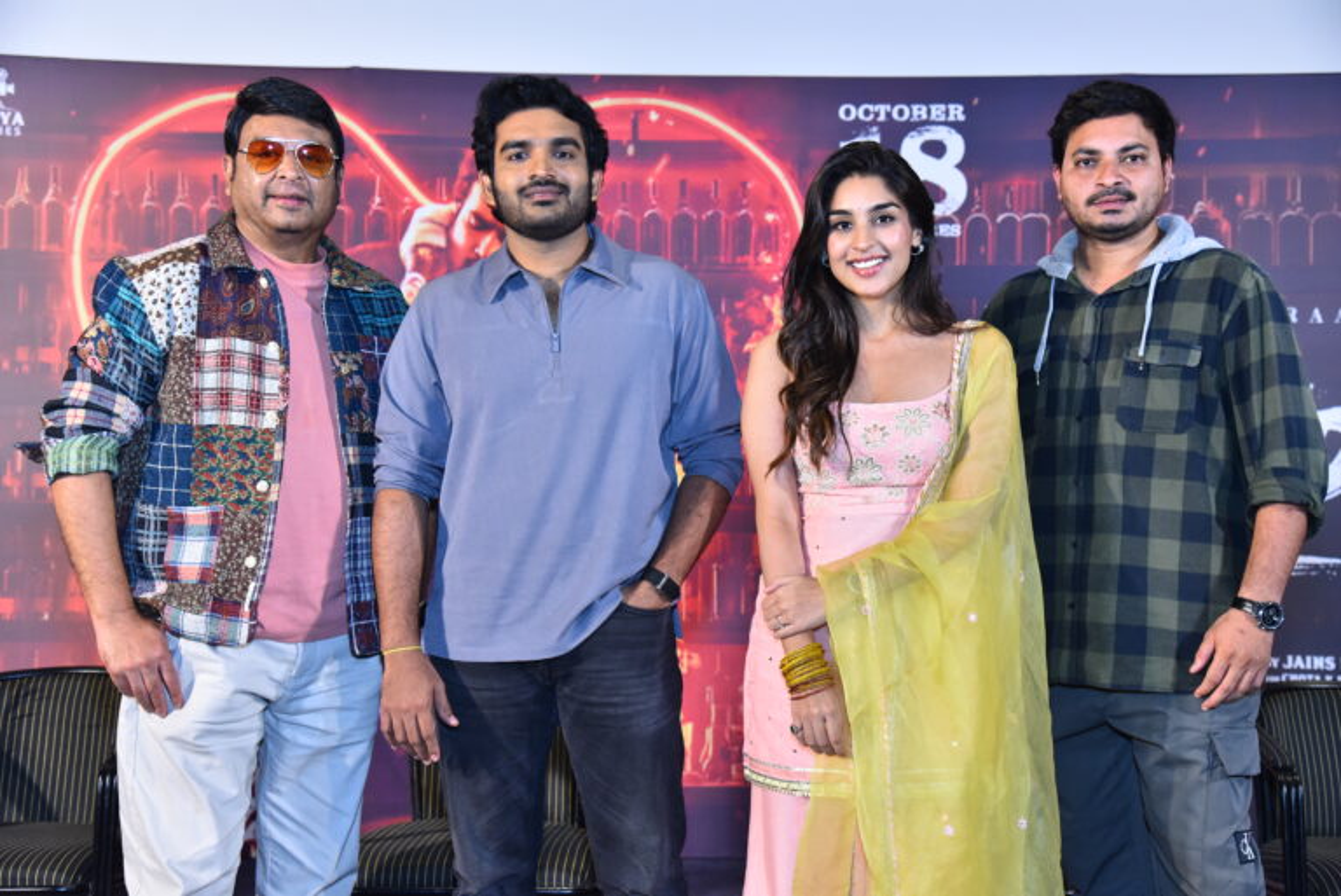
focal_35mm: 52
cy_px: 448
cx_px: 670
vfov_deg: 26.0
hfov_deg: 38.2
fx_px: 1938
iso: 2000
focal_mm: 52
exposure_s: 1/125
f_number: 4.5
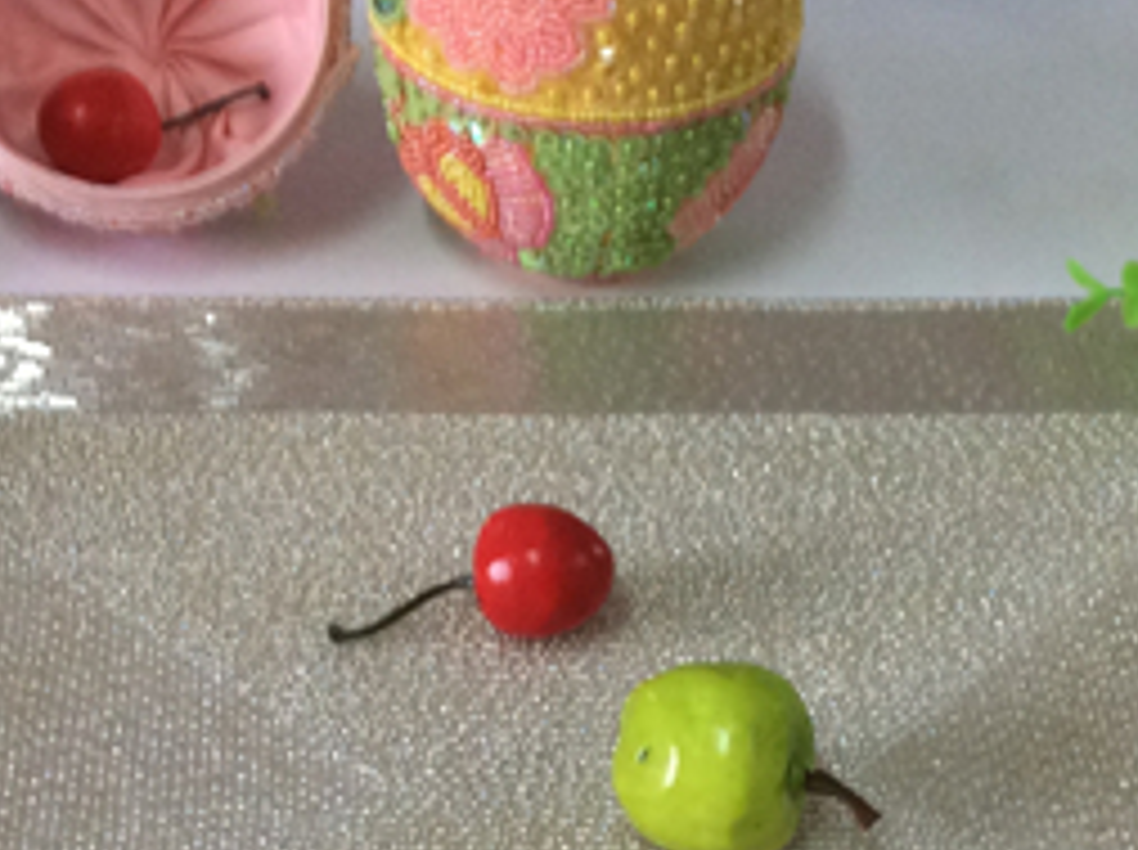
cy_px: 810
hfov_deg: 24.2
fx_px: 2659
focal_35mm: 81
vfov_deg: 17.8
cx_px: 612
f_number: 2.4
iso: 80
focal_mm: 3.3
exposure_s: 1/25
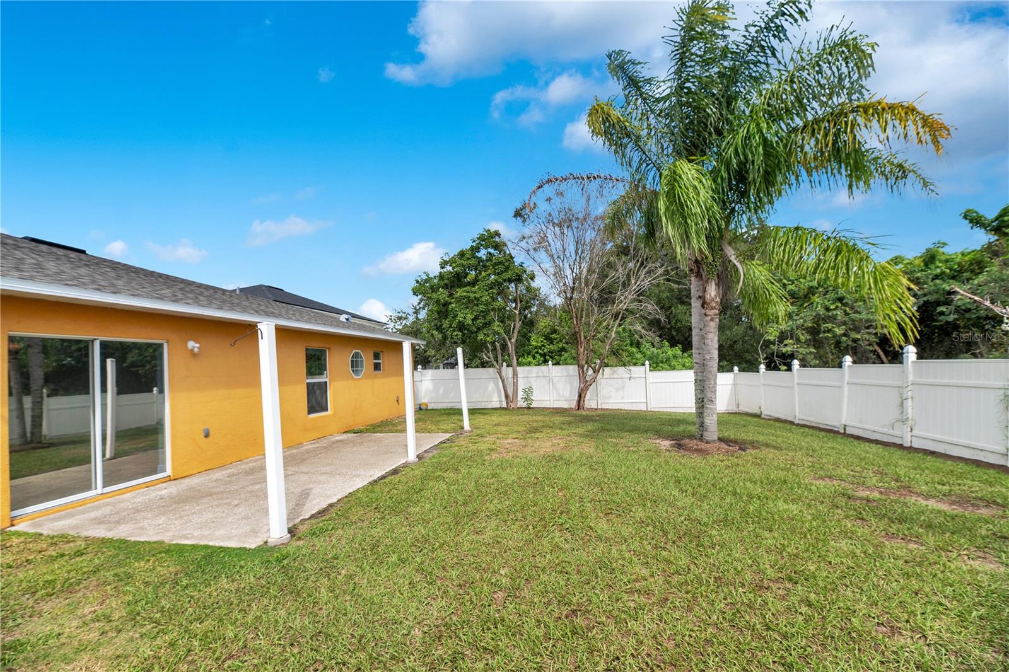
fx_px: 392
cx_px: 504
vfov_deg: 81.2
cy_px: 336
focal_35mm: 14
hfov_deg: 104.3
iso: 250
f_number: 7.1
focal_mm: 14
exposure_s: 1/1000
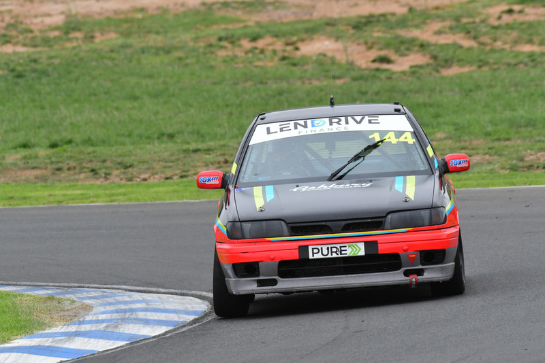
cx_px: 272
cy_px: 182
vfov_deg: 1.8
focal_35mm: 750
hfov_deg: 2.7
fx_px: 11358
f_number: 10
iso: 1600
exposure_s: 1/640
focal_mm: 500
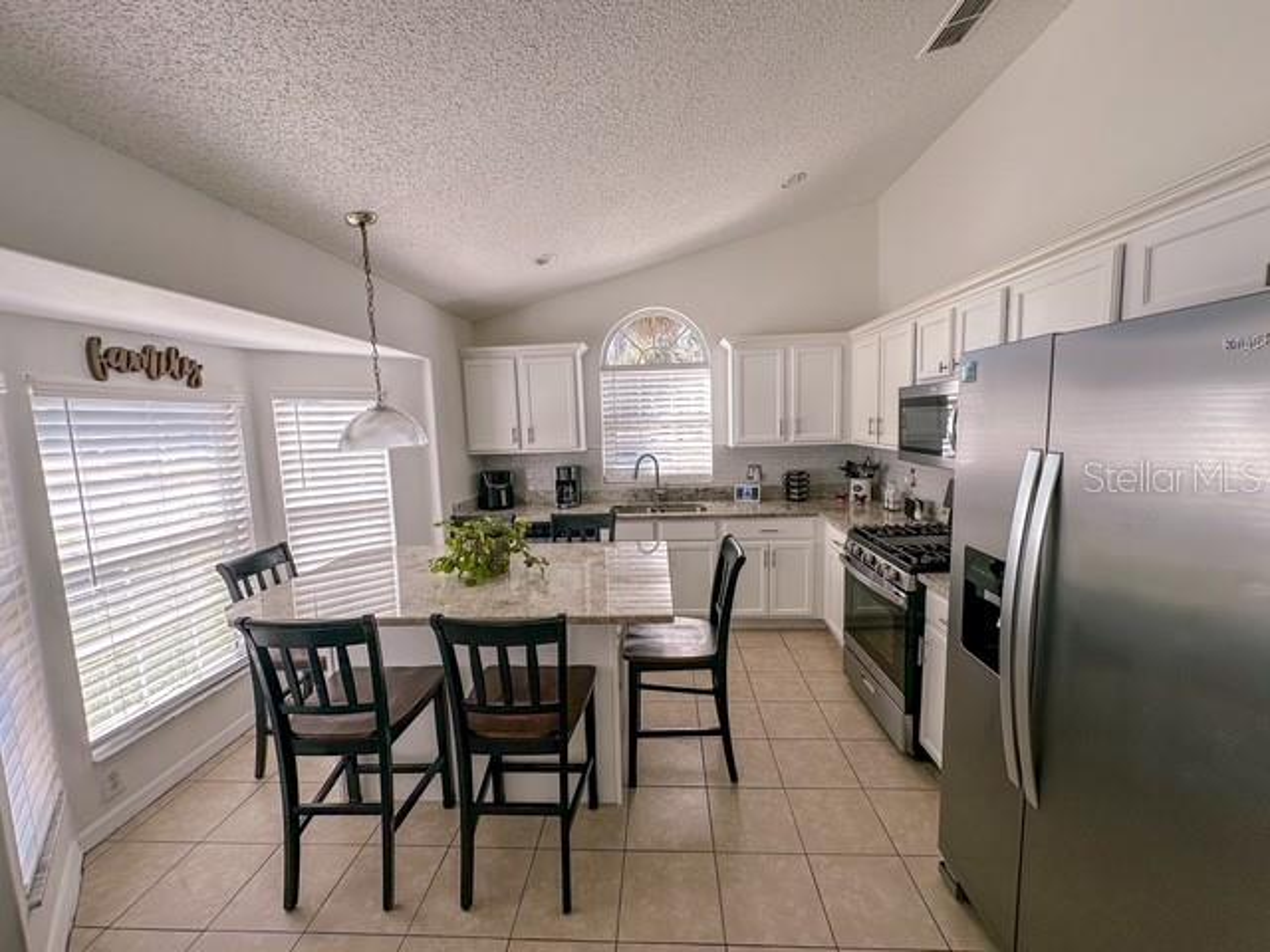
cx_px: 635
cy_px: 476
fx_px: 514
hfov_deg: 102.1
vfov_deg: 85.7
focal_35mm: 14
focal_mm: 2.22
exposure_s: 1/125
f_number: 2.2
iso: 40
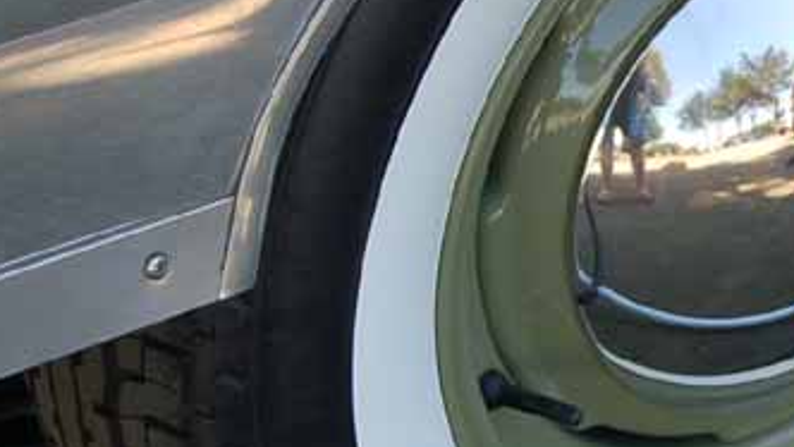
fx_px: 2948
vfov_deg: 8.7
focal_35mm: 140
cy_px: 161
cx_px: 829
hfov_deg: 15.0
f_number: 5.6
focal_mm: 42
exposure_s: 1/125
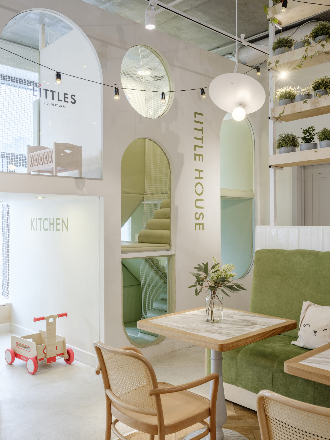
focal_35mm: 33
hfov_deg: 42.9
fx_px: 419
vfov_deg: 55.4
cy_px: 220
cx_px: 165
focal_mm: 41.8
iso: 200
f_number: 13
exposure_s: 1/13
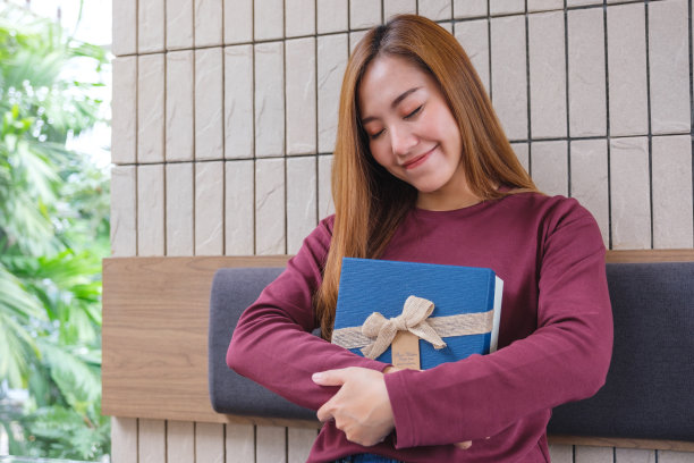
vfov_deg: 32.6
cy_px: 232
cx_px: 347
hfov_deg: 47.4
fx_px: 790
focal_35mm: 41
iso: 160
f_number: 2.8
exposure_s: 1/210
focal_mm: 27.4
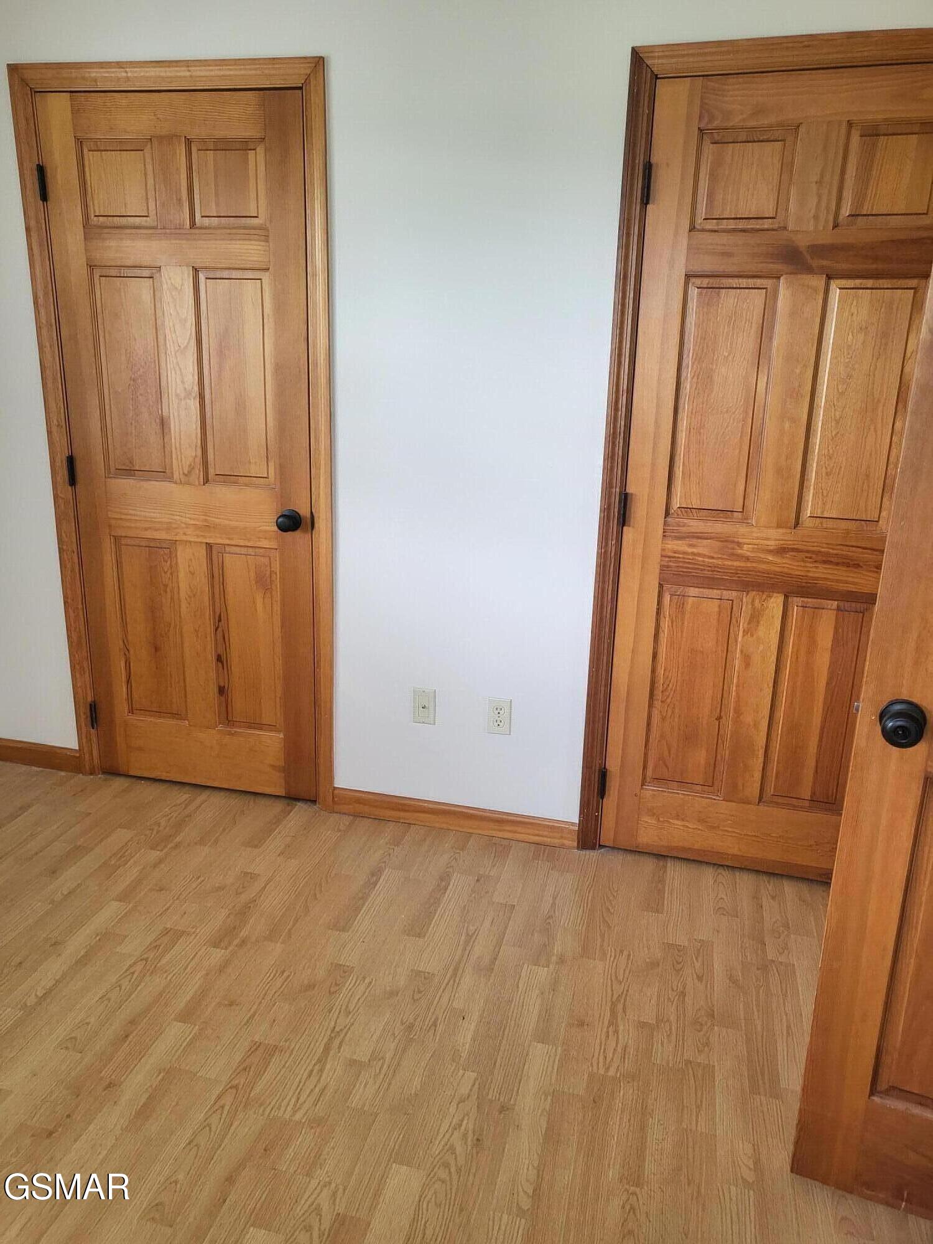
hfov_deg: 53.1
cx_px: 466
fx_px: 934
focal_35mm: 26
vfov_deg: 67.3
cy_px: 622
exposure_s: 1/60
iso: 200
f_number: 1.8
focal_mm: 4.25
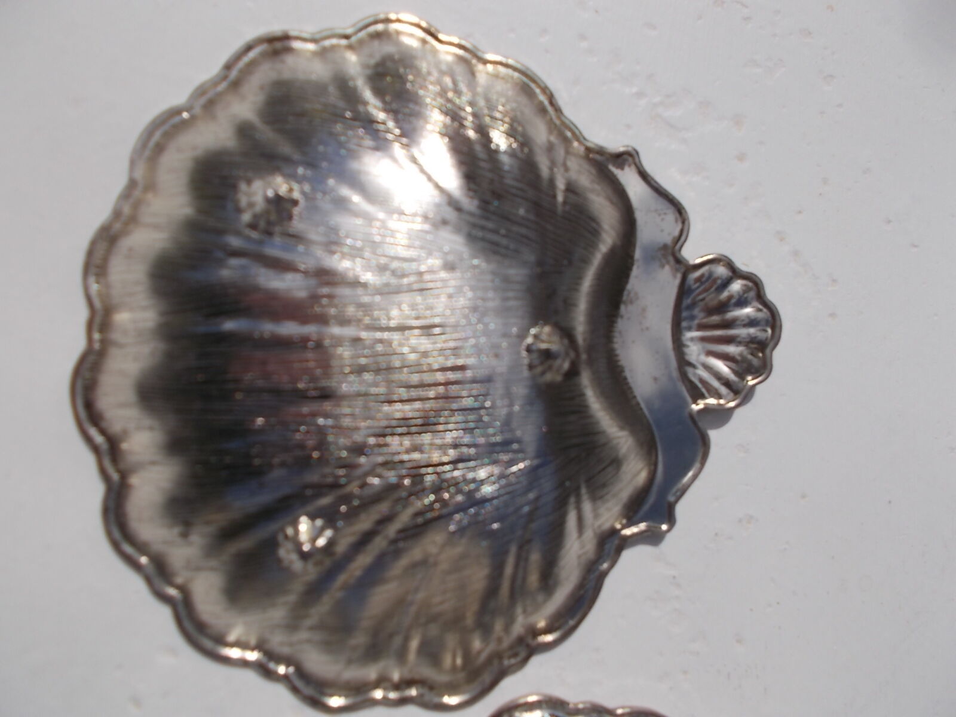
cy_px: 358
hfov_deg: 67.3
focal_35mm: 26
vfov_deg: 53.1
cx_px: 478
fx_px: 718
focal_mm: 4.6
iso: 80
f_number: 8
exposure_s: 1/640
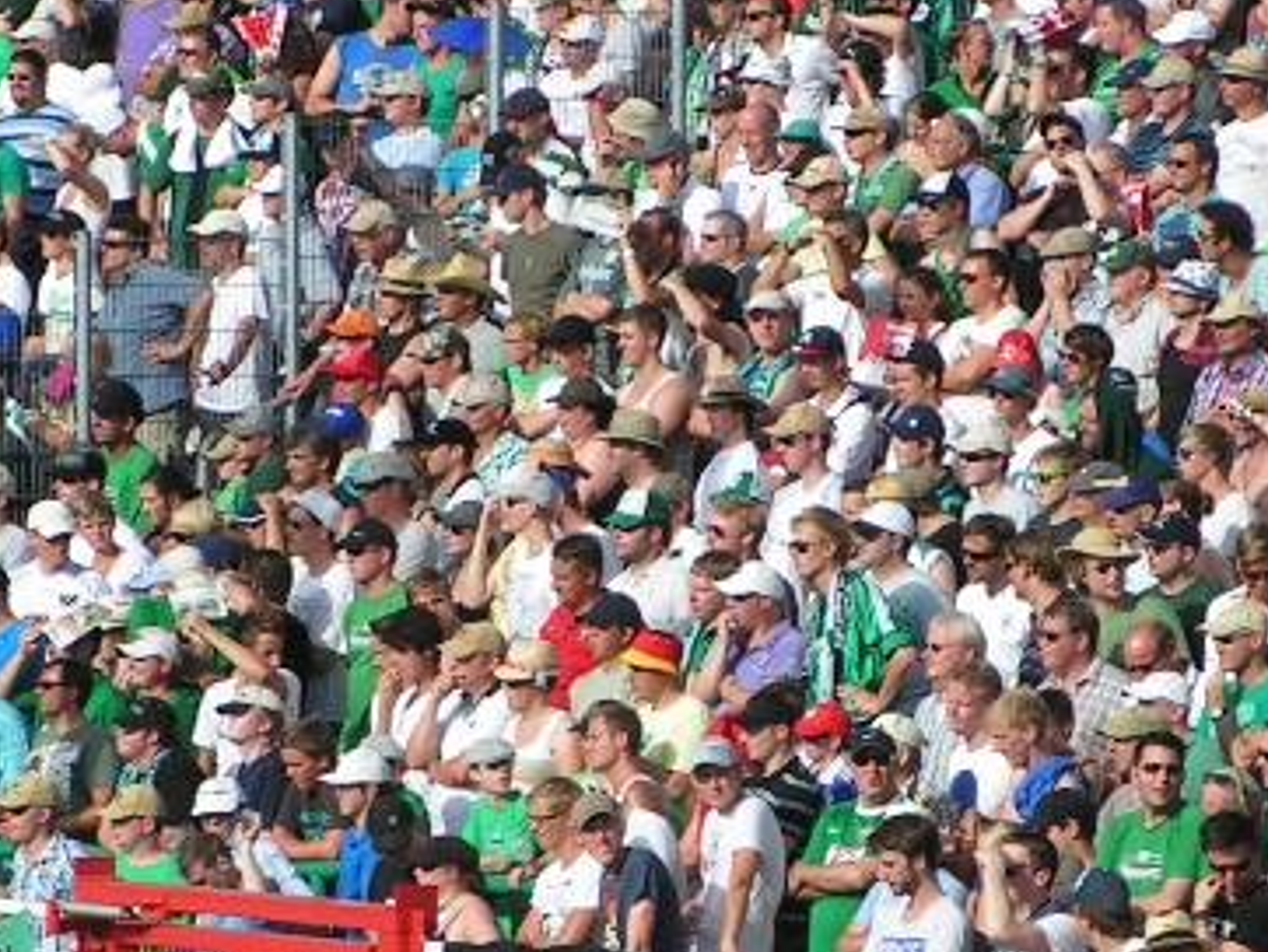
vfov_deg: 4.1
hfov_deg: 5.5
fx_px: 13269
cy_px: 294
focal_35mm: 362
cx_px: 662
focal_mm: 25.1
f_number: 6.3
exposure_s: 1/400
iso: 50
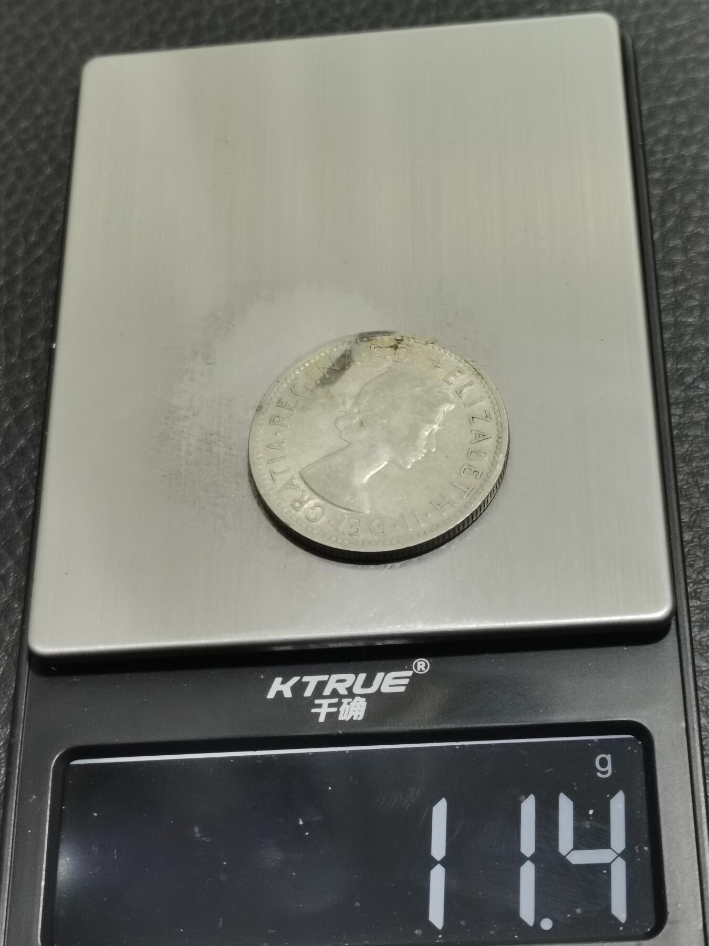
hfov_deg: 21.3
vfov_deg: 28.2
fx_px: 1884
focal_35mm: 69
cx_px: 354
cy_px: 473
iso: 100
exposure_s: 1/100
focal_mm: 5.58
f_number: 1.8
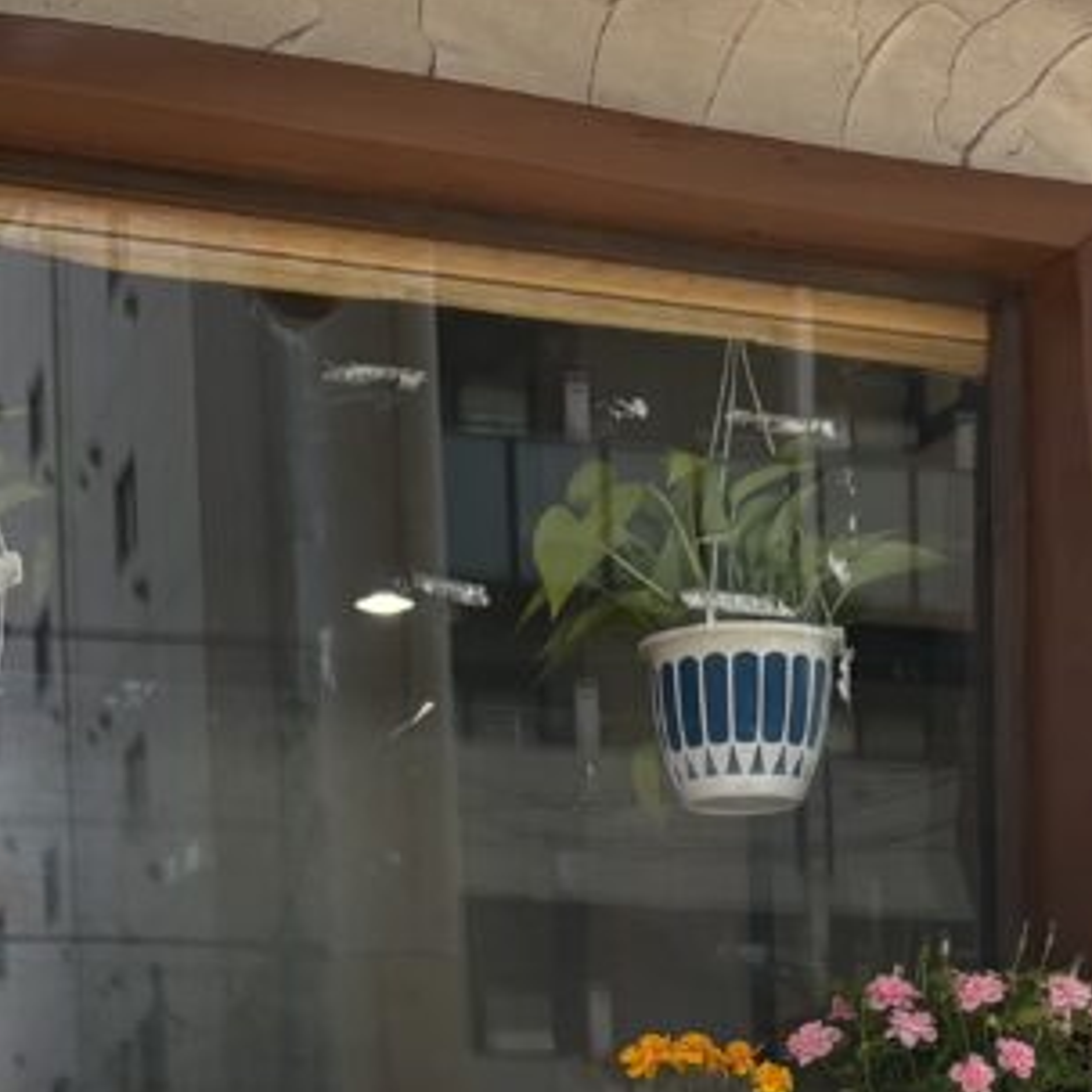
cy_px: 1539
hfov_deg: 17.9
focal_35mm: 97
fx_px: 3462
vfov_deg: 16.6
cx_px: 573
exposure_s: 1/1064
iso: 64
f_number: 1.6
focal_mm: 5.96
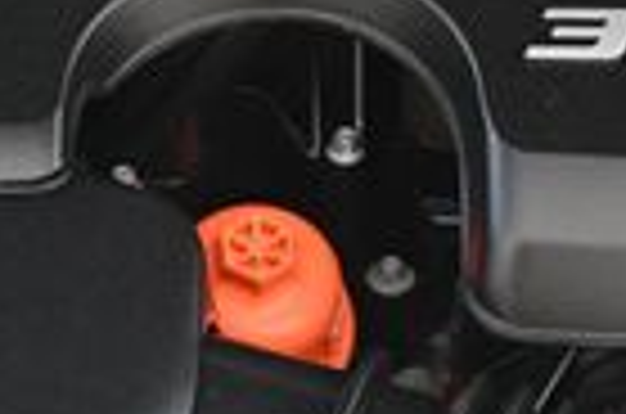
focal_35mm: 180
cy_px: 212
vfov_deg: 7.6
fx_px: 3123
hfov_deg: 11.4
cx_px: 270
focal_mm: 26
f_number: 4.5
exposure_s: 1/160
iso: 400
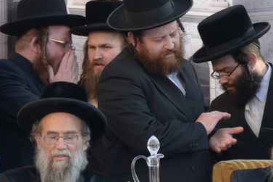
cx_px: 316
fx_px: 2956
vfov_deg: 3.5
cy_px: 149
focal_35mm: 390
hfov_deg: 5.3
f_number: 8
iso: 500
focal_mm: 105
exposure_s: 1/200
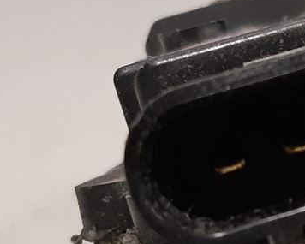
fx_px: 1318
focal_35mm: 146
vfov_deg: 10.5
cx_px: 359
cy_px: 227
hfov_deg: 12.9
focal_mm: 3.93
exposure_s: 1/50
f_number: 1.7
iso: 250
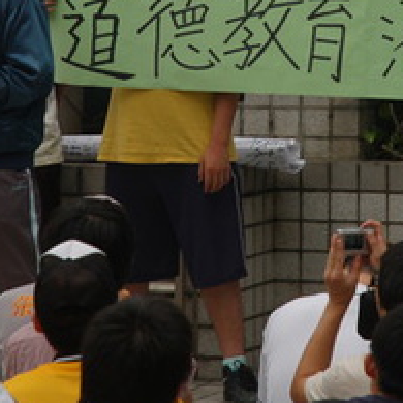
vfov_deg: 6.4
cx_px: 293
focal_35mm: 275
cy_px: 36
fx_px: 3622
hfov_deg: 6.4
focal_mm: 70
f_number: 5.6
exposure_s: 1/160
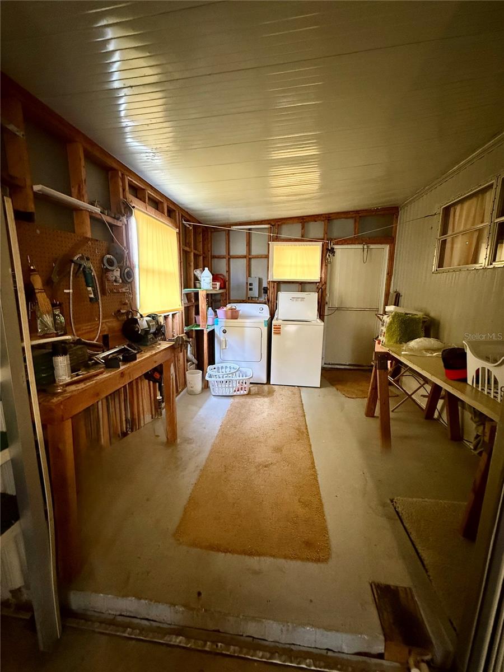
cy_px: 336
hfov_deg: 85.7
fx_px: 272
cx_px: 252
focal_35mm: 14
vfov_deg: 102.1
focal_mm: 2.22
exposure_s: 1/60
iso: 1000
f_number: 2.2
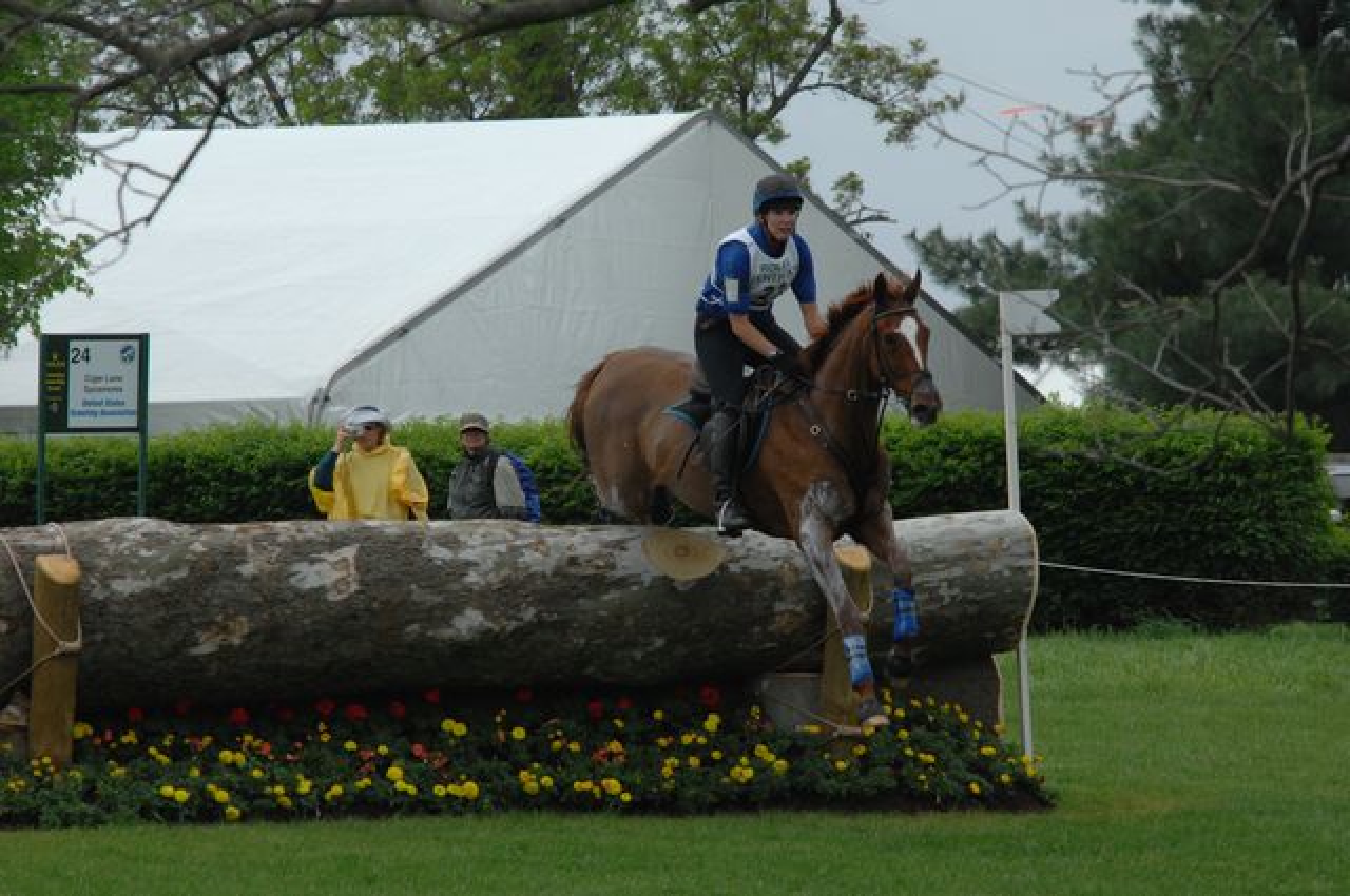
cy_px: 448
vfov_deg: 3.0
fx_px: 16853
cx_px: 675
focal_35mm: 450
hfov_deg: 4.6
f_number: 12
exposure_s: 1/500
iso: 500
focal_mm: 300
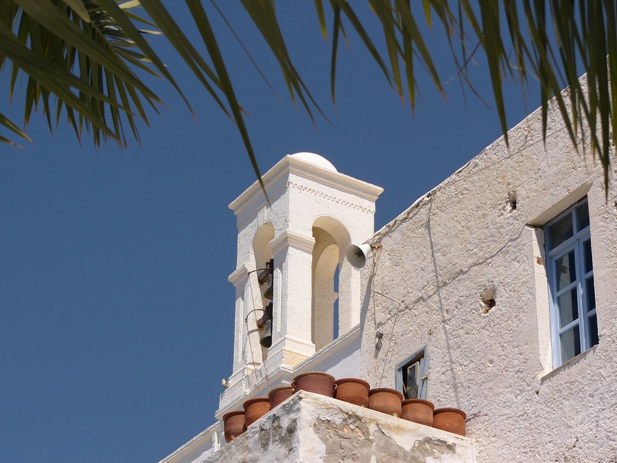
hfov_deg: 18.7
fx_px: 1872
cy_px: 232
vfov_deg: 14.1
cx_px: 308
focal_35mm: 105
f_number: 4
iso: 50
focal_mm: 17.4
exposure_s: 1/400
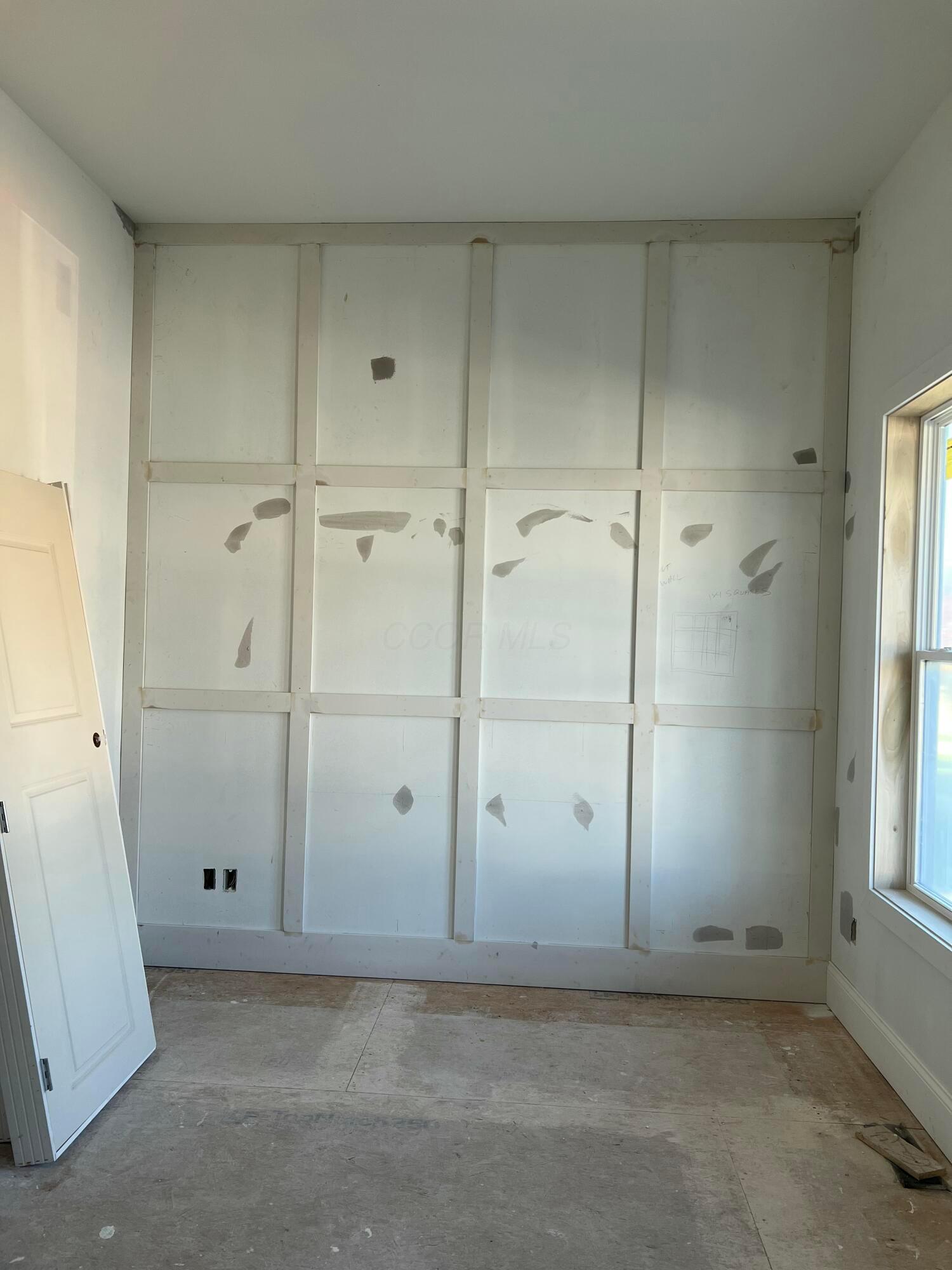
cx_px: 476
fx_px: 953
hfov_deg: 53.1
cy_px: 635
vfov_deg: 67.3
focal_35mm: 26
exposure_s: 1/121
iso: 64
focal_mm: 5.7
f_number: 1.5
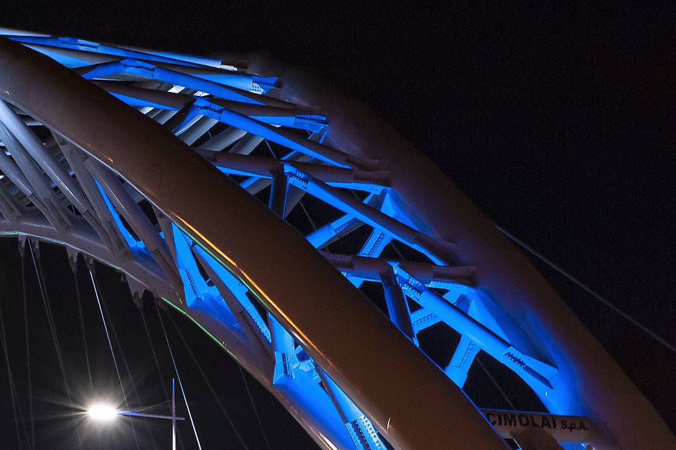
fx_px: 1520
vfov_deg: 16.7
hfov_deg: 24.3
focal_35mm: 81
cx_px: 47
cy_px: 350
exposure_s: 1/15
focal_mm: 35
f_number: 5
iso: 1250
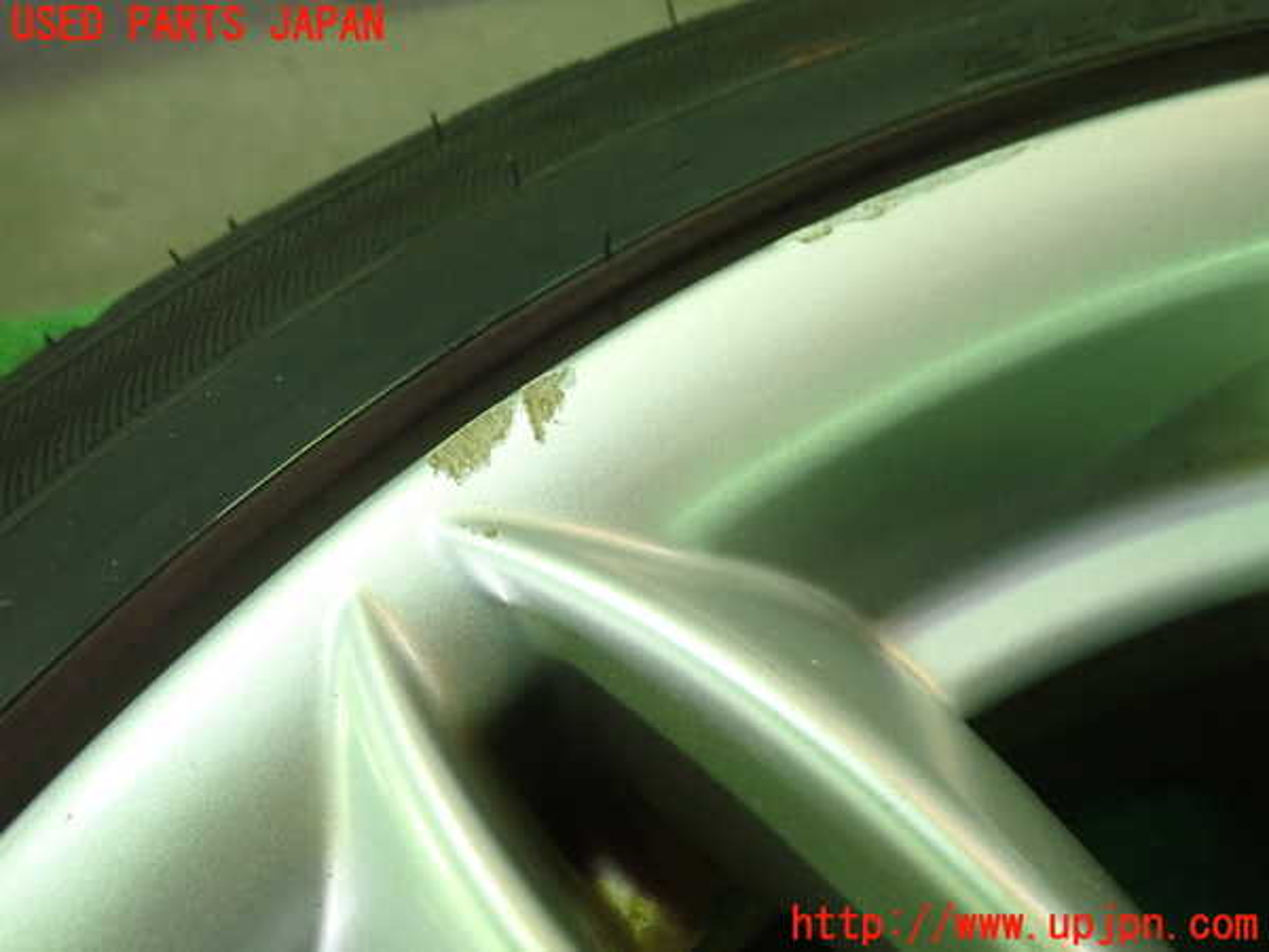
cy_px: 476
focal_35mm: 30
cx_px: 634
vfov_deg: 46.8
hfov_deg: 60.0
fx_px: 1100
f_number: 2.3
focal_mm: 5.5
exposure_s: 1/80
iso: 800
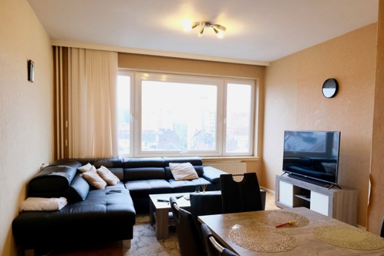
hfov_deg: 69.3
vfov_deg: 49.4
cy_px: 147
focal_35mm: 26
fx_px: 277
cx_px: 202
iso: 2500
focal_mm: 12
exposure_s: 1/30
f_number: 4
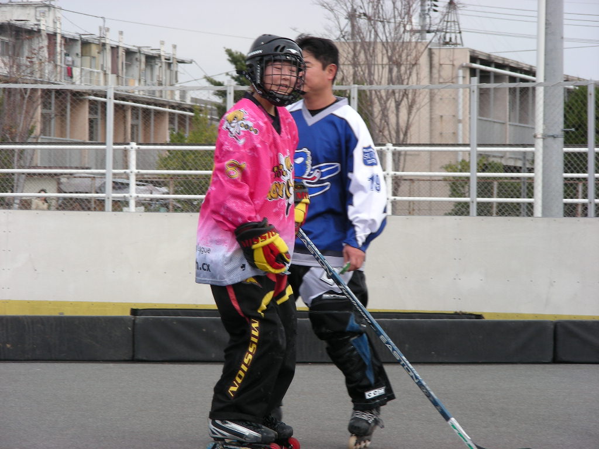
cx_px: 300
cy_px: 224
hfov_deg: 11.5
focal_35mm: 172
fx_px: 2976
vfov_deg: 8.6
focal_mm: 28.7
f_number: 4
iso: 50
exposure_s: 1/177
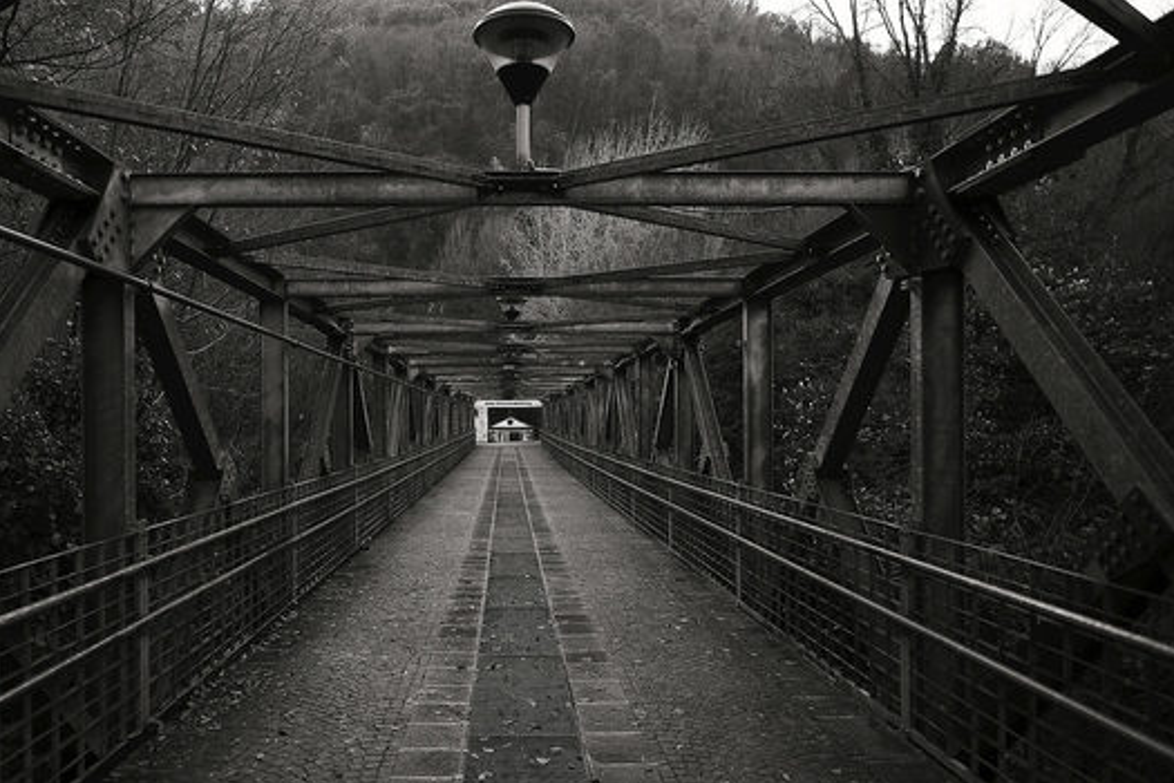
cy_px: 427
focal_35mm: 24
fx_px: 783
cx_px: 505
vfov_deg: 53.1
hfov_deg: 73.4
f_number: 2.8
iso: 200
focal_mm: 14
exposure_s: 1/500
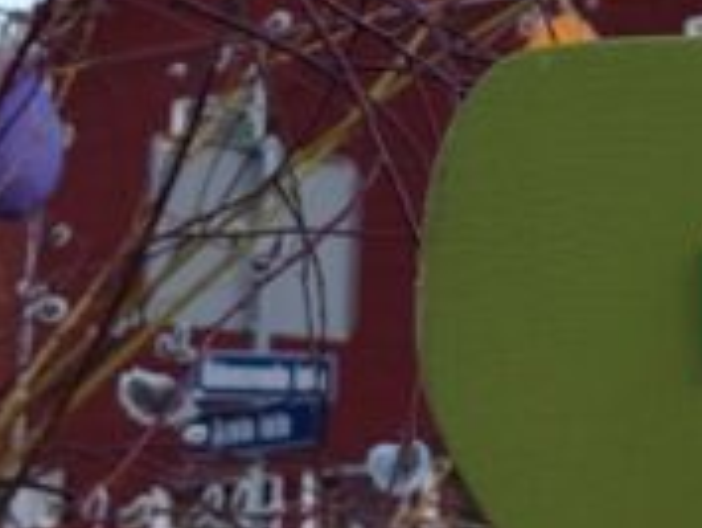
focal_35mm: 139
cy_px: -572
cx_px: 809
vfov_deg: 9.8
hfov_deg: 13.8
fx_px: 2821
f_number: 1.8
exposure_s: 1/100
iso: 32
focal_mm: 5.23
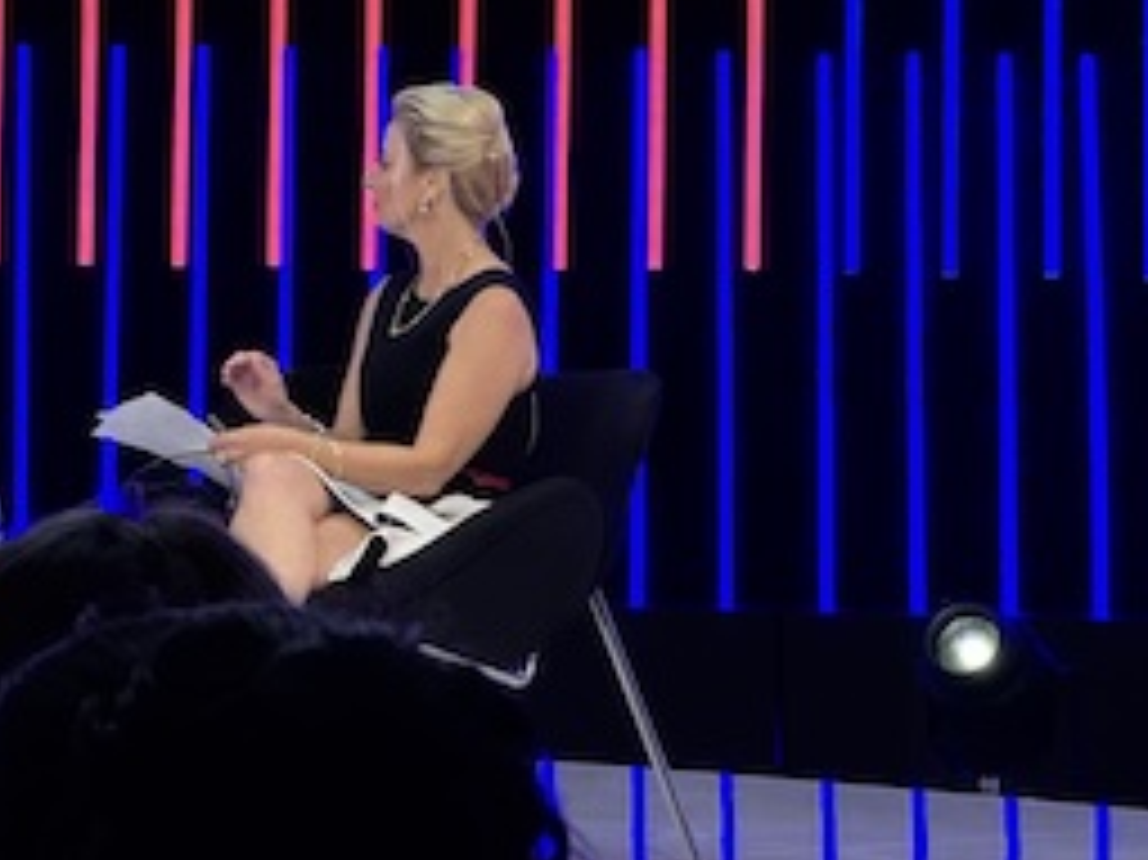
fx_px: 6000
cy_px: -95
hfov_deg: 10.8
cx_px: -63
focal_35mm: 181
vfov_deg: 8.1
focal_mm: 9
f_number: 2.8
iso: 100
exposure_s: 1/99
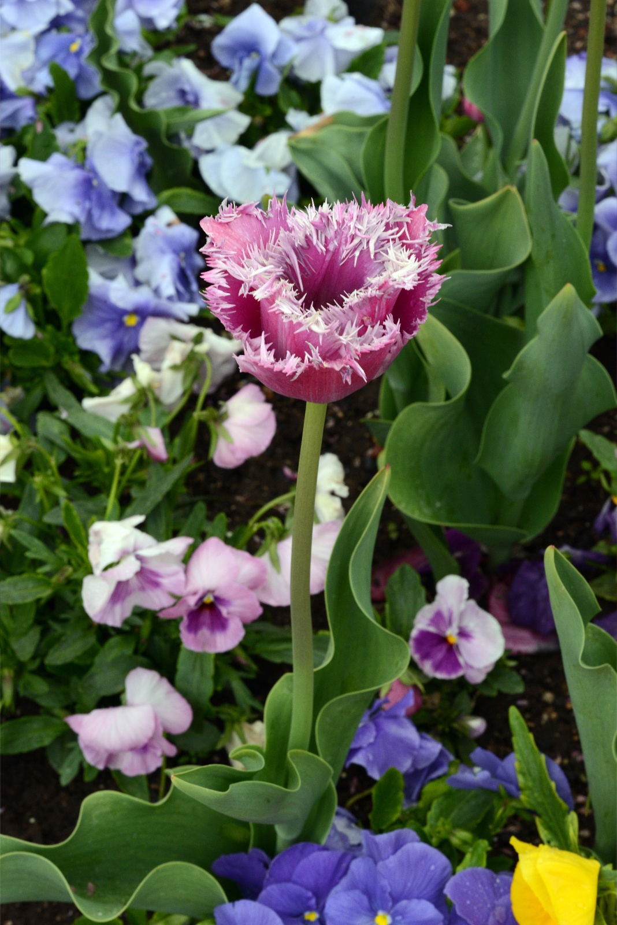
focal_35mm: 85
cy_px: 462
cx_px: 308
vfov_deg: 23.9
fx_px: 2183
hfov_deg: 16.1
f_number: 16
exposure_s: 1/40
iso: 1250
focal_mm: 85
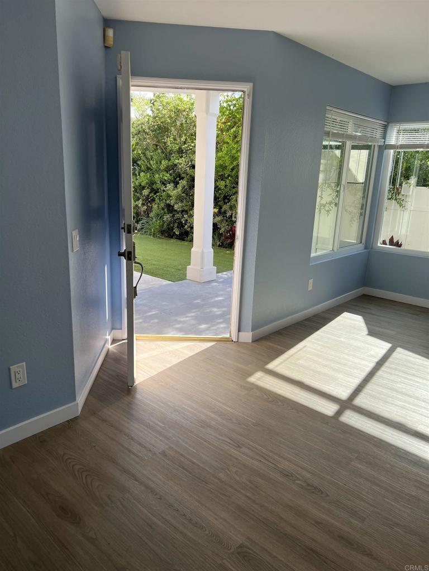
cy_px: 286
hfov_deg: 53.1
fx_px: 430
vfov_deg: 67.3
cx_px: 214
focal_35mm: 26
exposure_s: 1/902
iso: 50
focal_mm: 5.7
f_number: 1.5
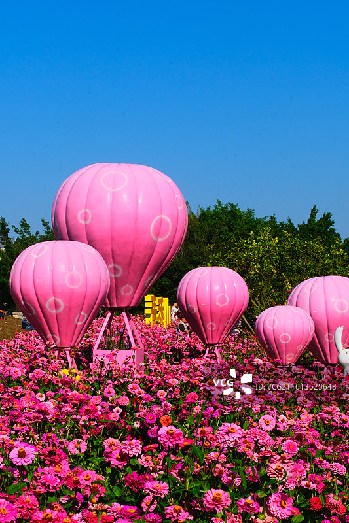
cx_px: 174
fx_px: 989
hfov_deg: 20.0
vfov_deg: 29.7
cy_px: 262
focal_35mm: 68
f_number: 22
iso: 640
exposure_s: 1/320
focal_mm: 45.4
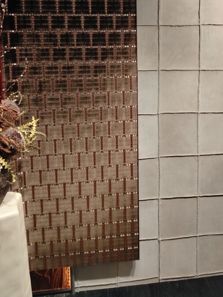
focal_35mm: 41
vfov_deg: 44.5
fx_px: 352
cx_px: 145
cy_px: 80
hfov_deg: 34.9
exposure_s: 1/33.3
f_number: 1.8
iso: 734
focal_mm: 4.05
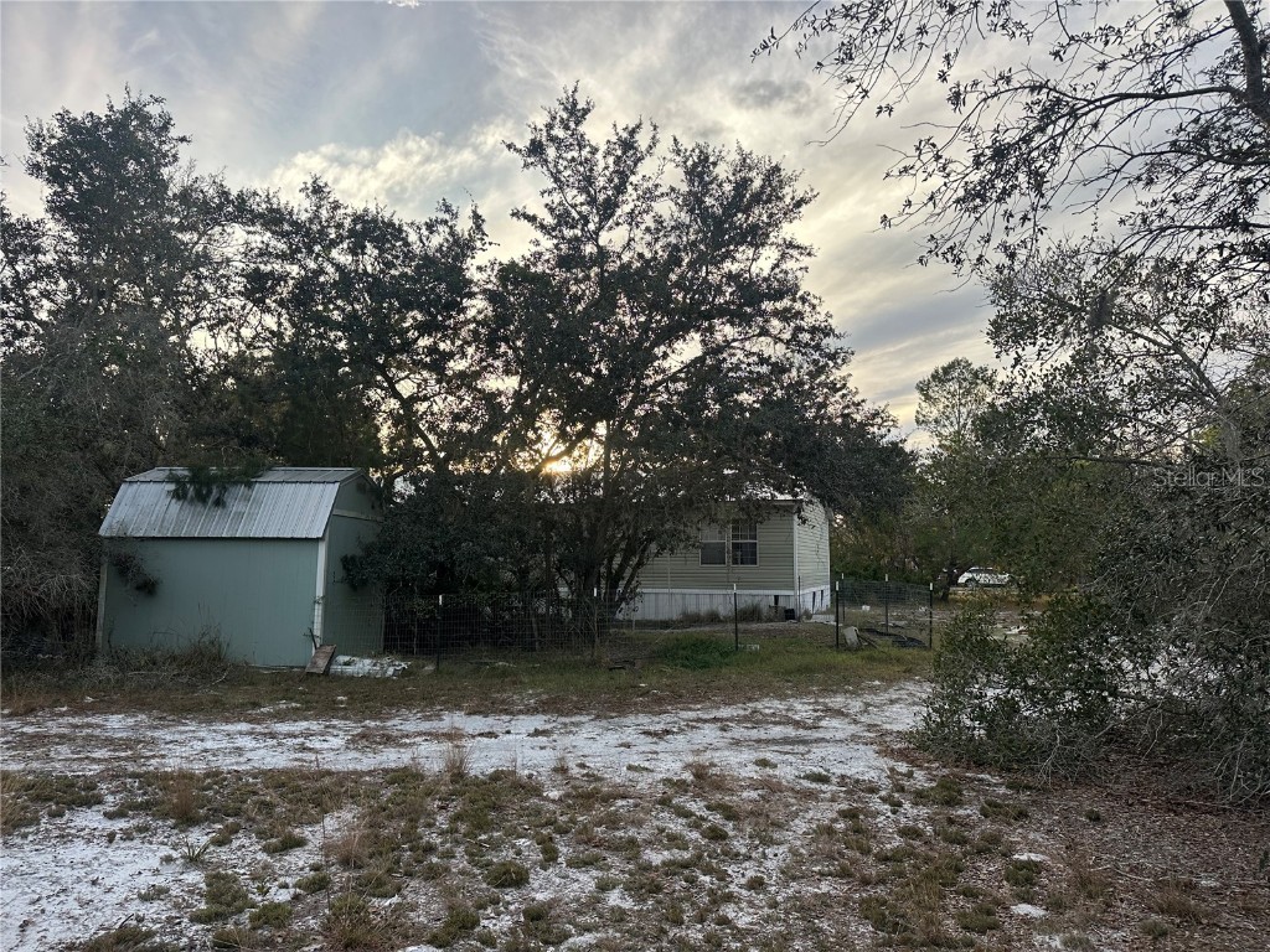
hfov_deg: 71.6
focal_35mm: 24
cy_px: 476
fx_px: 881
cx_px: 635
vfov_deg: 56.8
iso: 80
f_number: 1.78
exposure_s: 1/952
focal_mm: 6.86
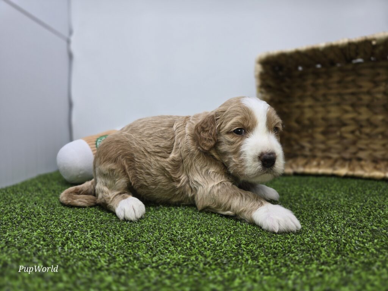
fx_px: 258
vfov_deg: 58.9
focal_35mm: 23
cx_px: 194
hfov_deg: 73.9
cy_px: 146
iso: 40
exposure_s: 1/120
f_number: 1.7
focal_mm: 6.3
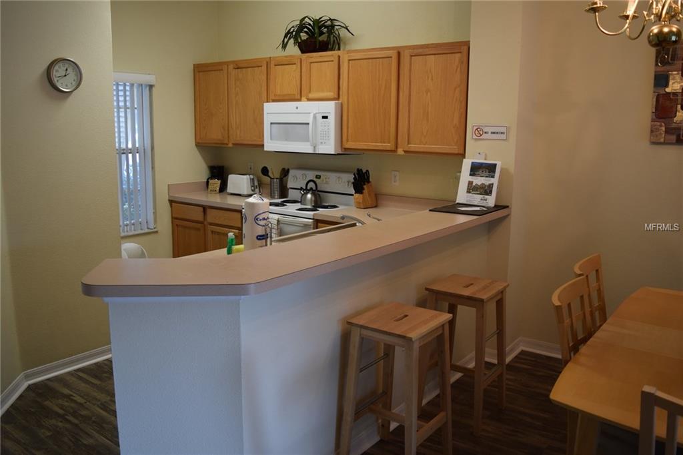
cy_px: 228
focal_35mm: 30
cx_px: 342
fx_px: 569
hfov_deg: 61.9
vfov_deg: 43.6
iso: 450
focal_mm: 20
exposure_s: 1/60
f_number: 4
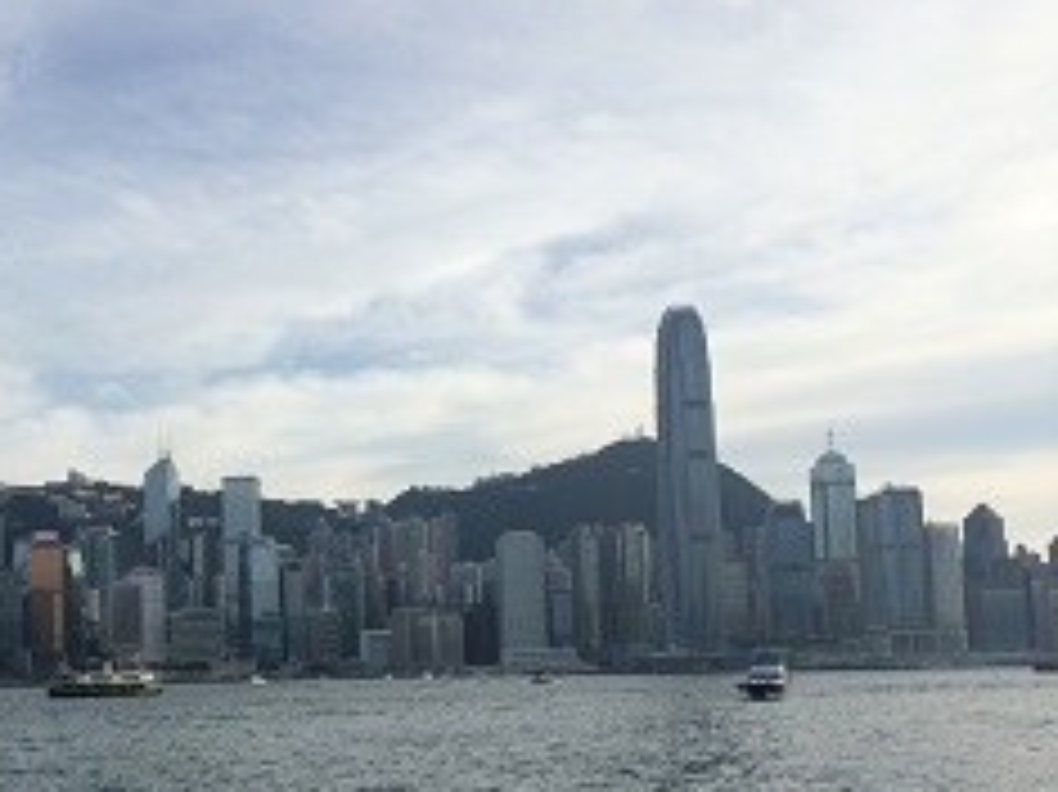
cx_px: 266
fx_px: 1405
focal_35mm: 46
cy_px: 549
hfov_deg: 40.1
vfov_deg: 31.2
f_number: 2.2
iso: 40
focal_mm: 4.12
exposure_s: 1/2160
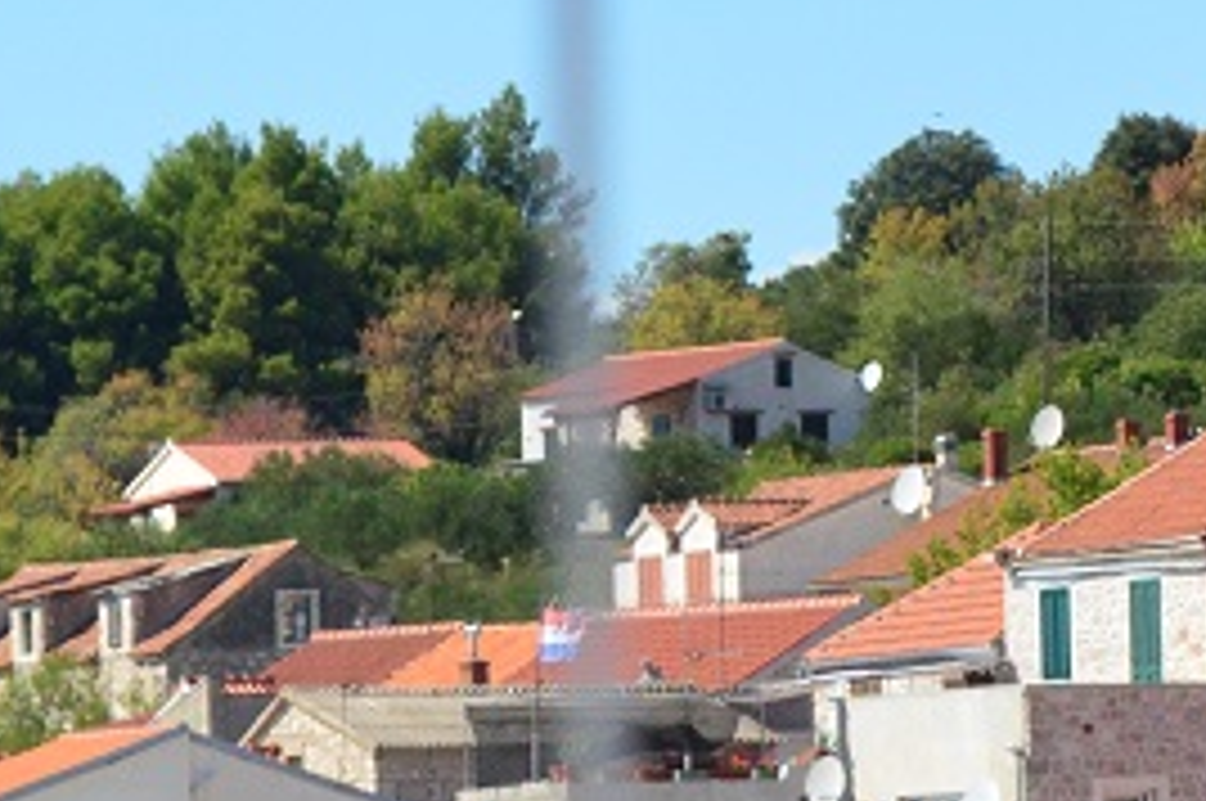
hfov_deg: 5.2
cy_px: 119
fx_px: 13082
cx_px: 1964
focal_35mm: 391
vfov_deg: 3.5
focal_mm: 70
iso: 1600
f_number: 5.6
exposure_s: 1/8000
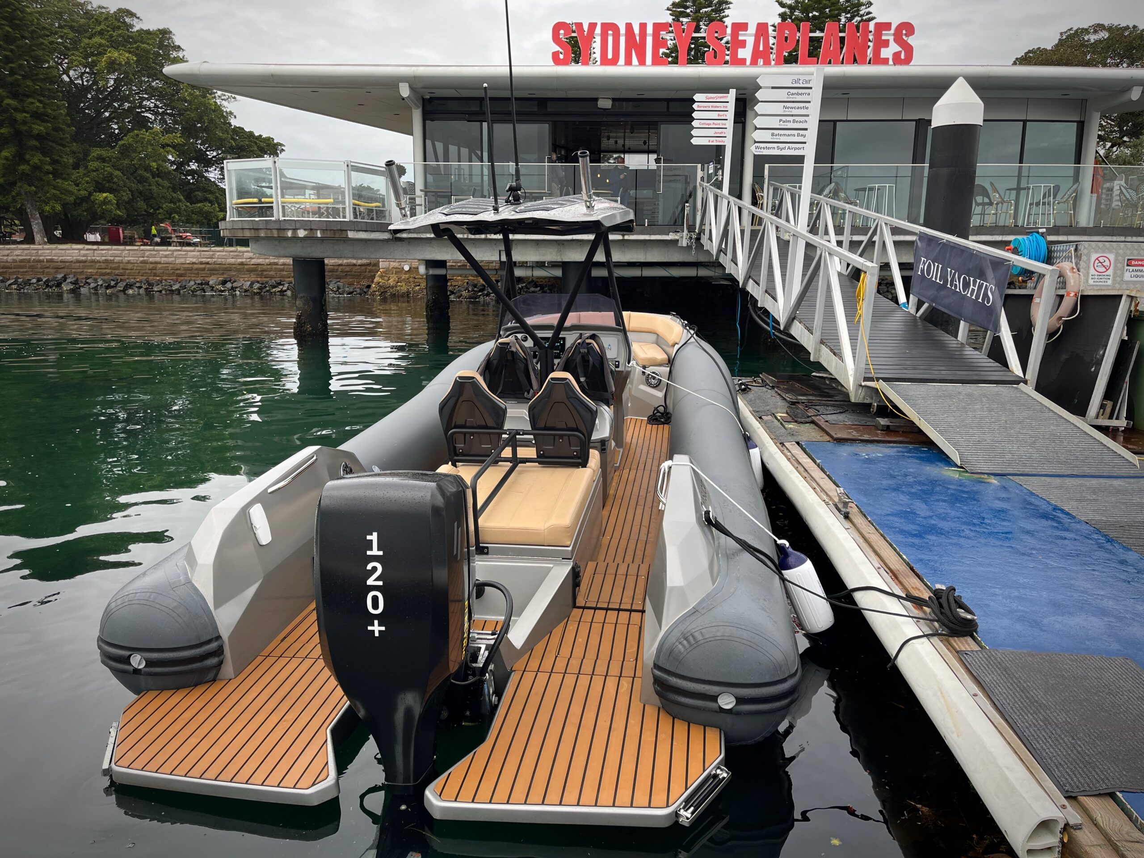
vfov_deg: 53.1
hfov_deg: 67.3
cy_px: 429
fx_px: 859
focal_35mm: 26
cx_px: 572
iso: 50
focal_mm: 5.1
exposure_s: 1/504
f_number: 1.6
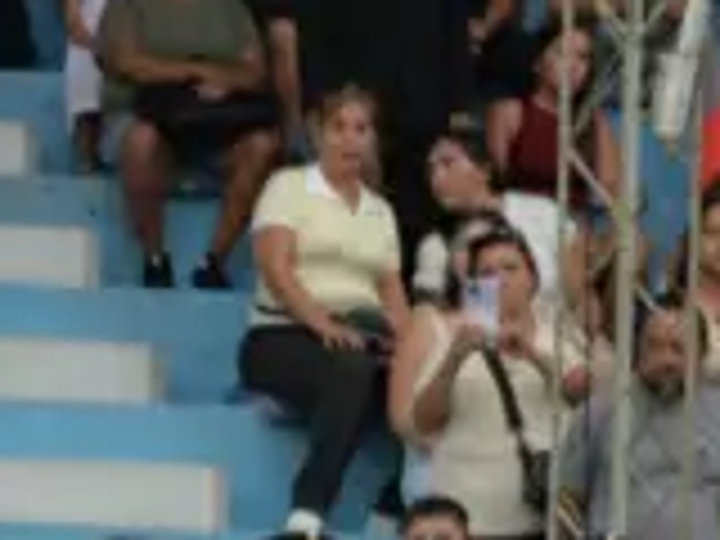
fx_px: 6739
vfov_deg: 4.5
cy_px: 1332
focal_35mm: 324
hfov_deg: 5.9
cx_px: -954
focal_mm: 45
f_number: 5
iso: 500
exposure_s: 1/100
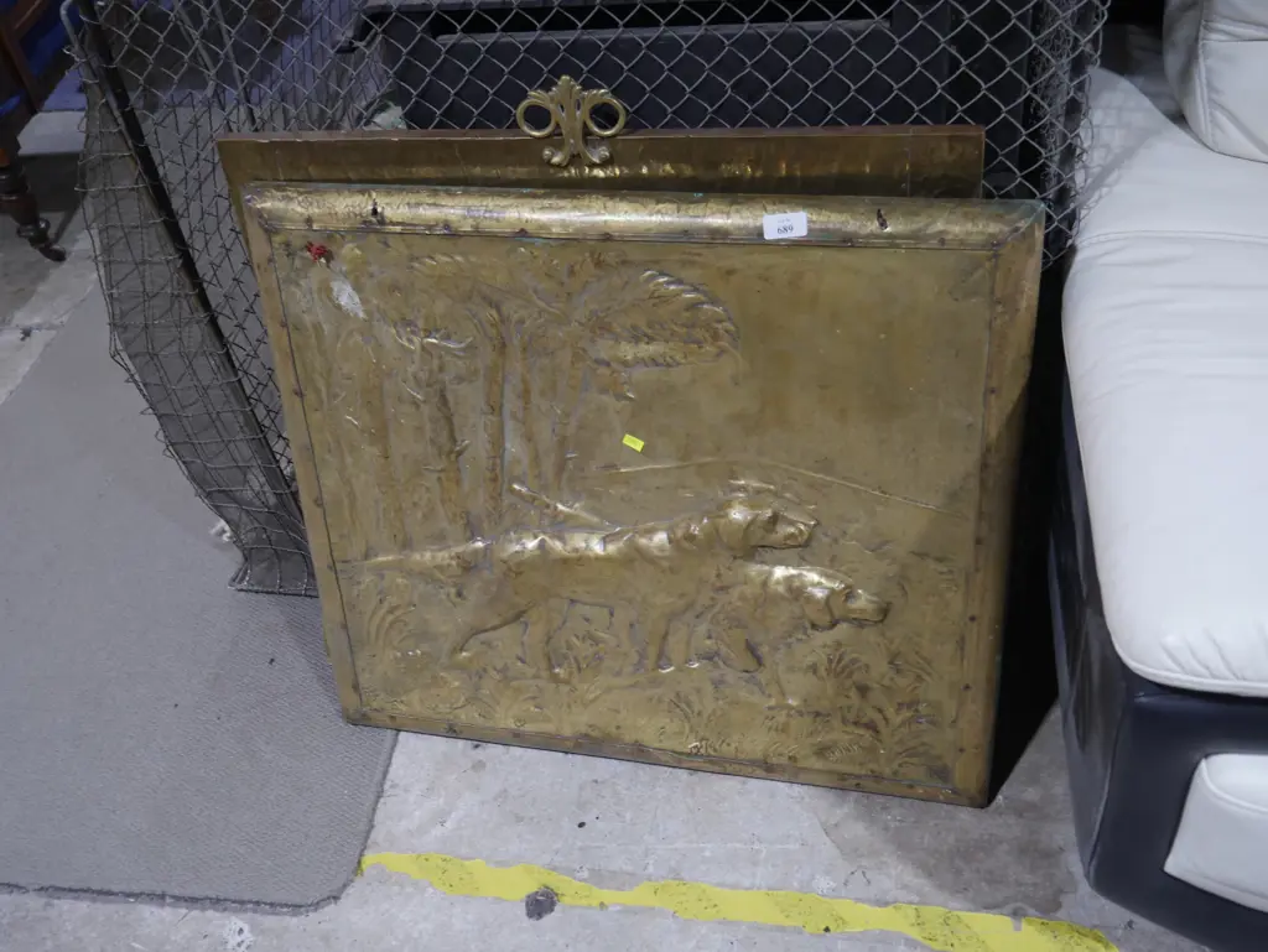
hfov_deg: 51.3
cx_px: 634
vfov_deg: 39.7
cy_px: 476
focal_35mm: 36
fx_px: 1319
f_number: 4
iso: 320
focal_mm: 18
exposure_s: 1/60
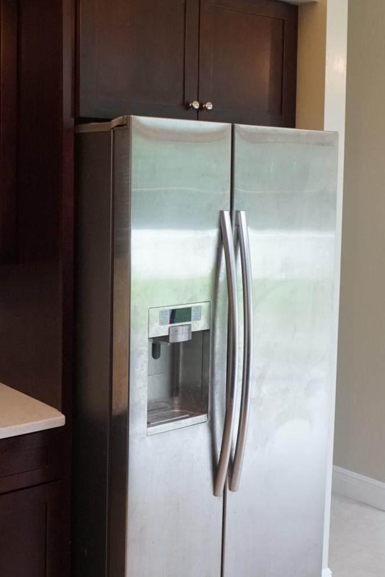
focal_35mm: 48
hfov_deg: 27.8
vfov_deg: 41.0
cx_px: 109
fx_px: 770
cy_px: 252
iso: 1600
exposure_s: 1/160
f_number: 3.5
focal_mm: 16
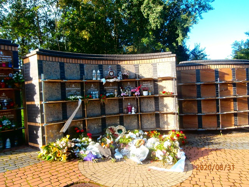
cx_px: 124
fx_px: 173
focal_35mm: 24
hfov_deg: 71.6
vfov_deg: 56.8
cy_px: 94
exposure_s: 1/160
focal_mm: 4.2
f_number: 3
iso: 100
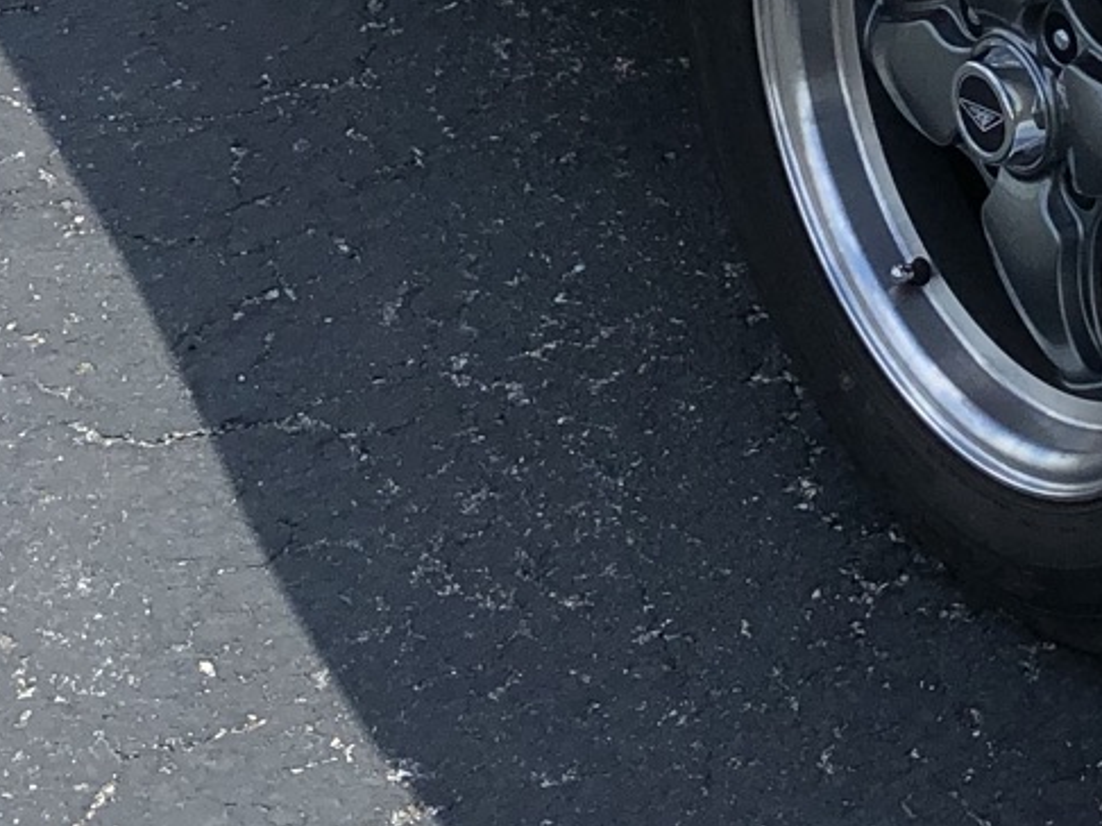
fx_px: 3755
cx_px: 1238
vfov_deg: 12.1
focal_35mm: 118
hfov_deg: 16.2
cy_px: -345
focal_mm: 3.99
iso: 20
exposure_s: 1/2404
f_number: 1.8
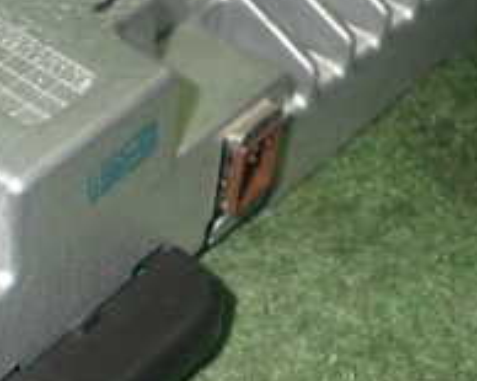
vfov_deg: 13.3
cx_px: 12
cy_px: 22
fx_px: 1623
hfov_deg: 16.4
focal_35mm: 115
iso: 640
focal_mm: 6.83
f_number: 8
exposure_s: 1/40
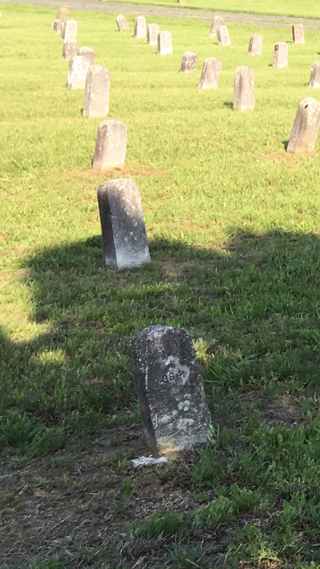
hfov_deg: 10.3
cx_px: 815
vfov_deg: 21.4
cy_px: 140
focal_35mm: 99
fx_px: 1493
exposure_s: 1/657
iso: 25
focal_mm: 4.15
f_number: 2.2
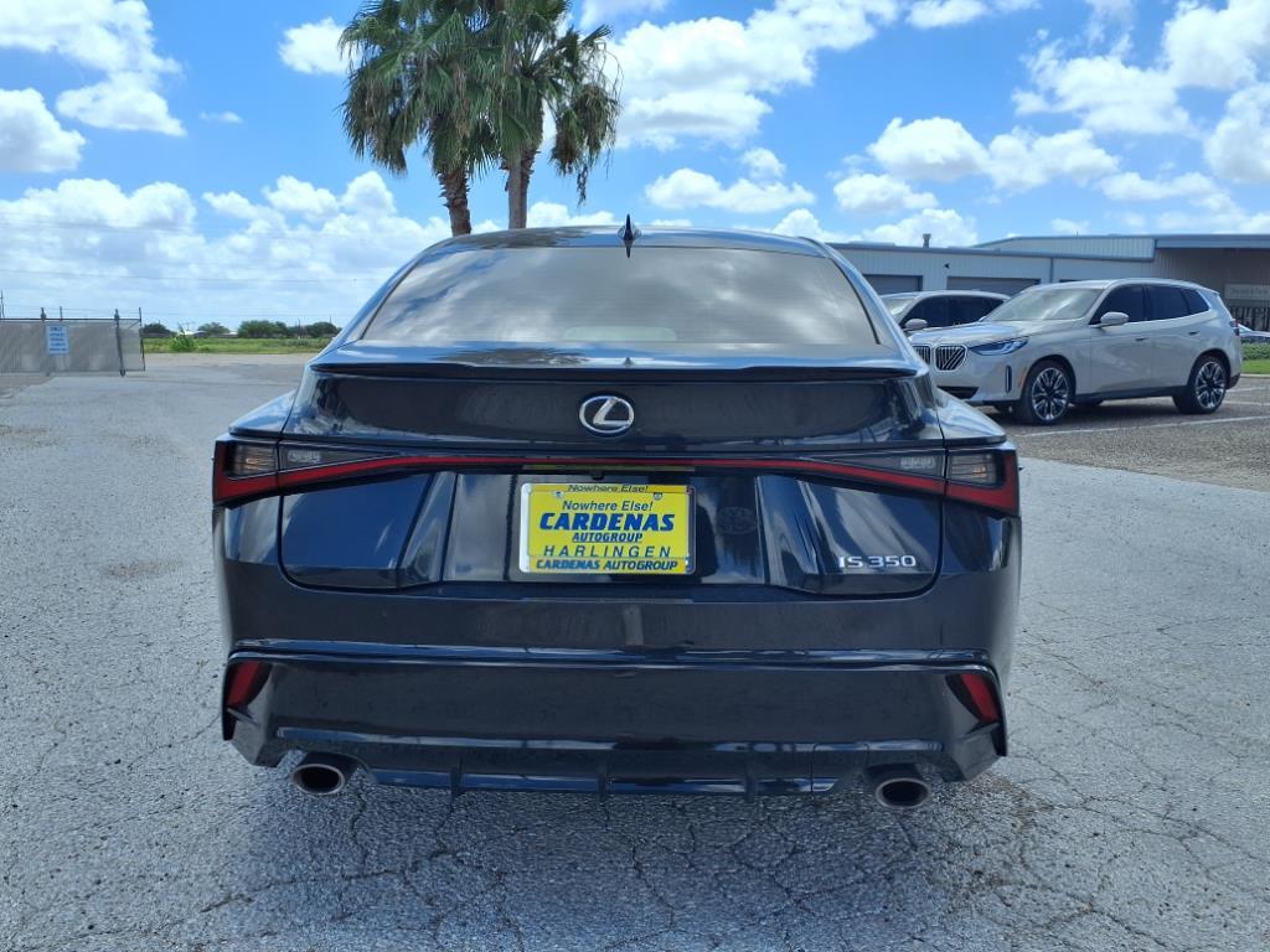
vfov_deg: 51.4
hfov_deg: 65.3
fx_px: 991
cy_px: 476
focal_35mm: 27
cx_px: 635
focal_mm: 3.58
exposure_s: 1/2000
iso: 40
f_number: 1.9
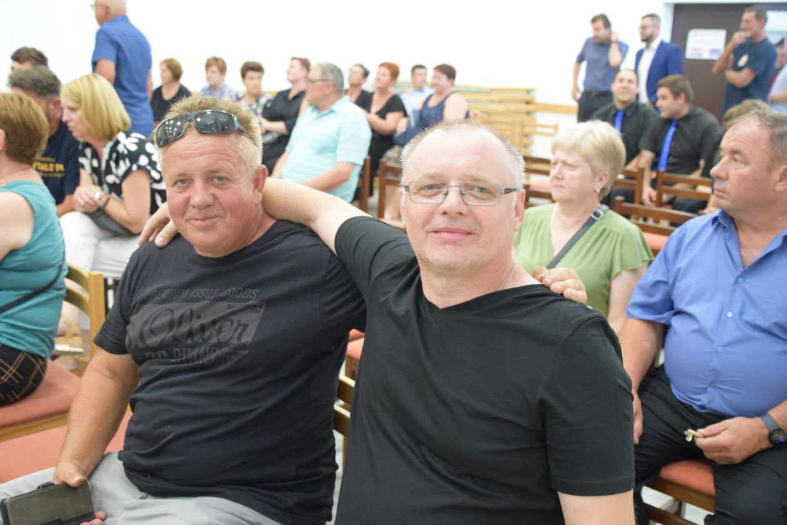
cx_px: 394
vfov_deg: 31.9
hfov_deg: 46.4
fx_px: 918
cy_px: 262
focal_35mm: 42
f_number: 4
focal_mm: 28
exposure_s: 1/60
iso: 2800
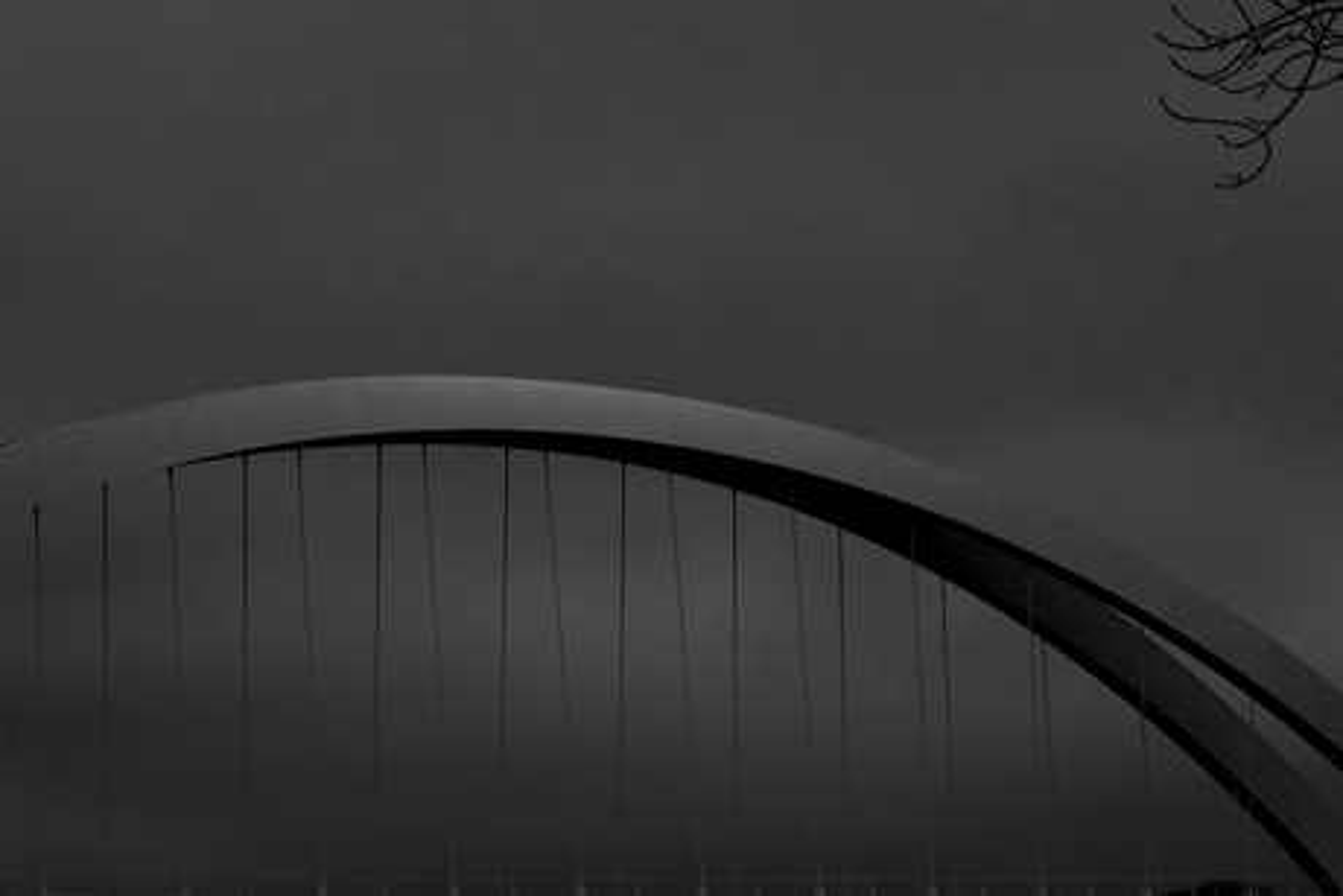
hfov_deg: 15.2
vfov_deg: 10.2
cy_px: 448
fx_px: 5038
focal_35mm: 135
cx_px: 672
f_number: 22
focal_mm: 135
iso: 640
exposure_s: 1/100
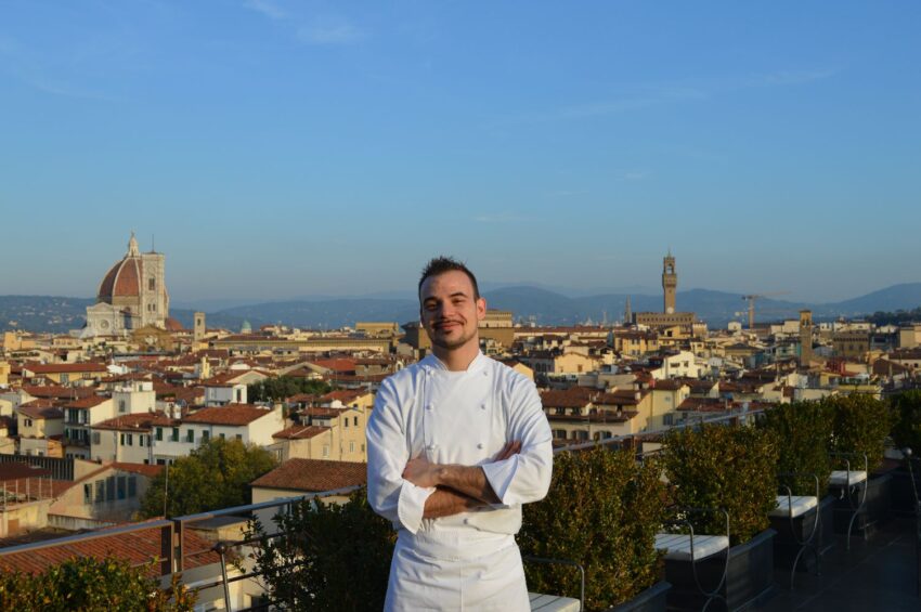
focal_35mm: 40
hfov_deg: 48.0
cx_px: 460
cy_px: 306
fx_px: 1035
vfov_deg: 32.9
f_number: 8
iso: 100
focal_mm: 27
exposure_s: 1/250
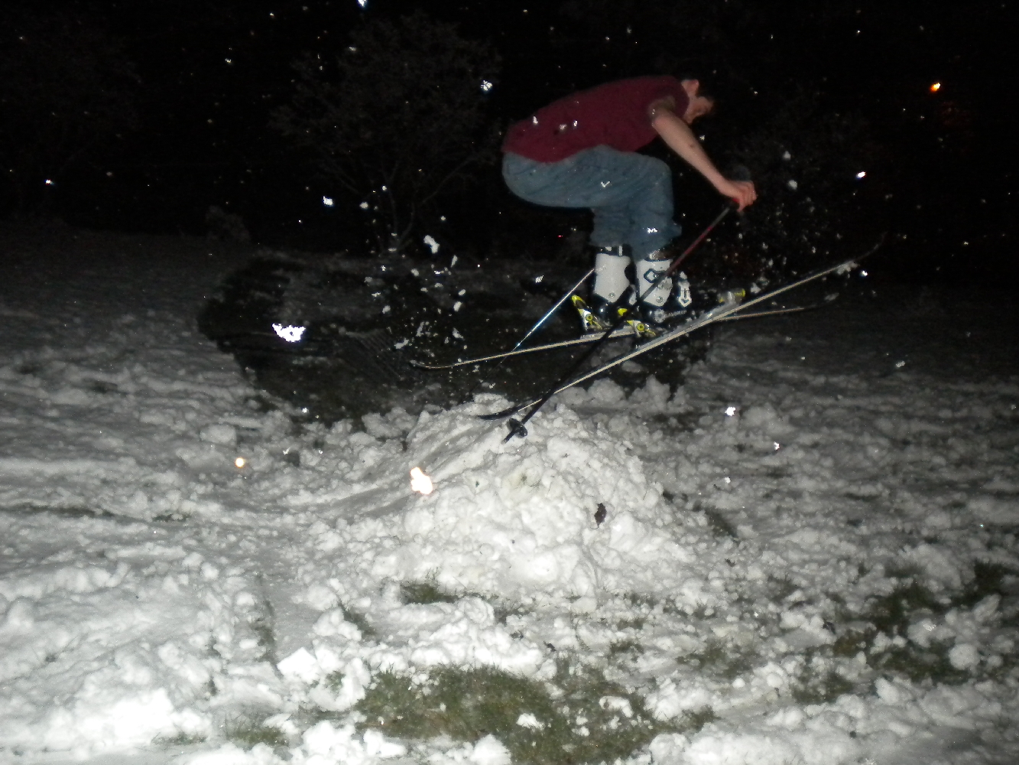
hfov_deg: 52.6
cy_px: 382
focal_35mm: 35
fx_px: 1030
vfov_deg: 40.7
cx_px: 510
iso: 400
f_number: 3.1
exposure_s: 1/30
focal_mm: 6.3
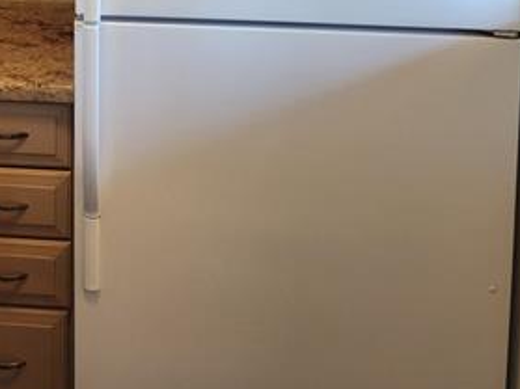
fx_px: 991
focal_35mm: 66
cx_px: 11
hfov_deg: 27.8
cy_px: -136
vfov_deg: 20.1
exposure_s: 1/120
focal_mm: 5.4
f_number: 1.8
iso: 160
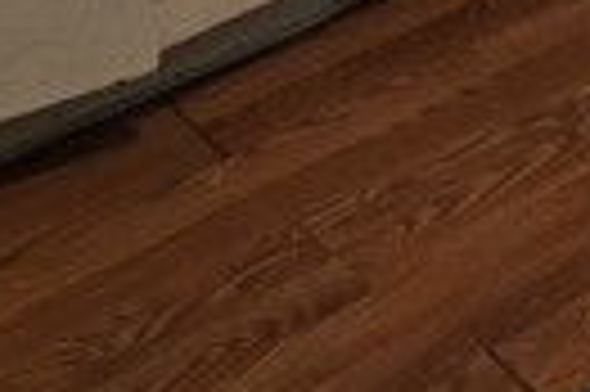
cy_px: -964
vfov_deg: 8.9
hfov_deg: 19.3
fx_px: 1735
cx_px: 320
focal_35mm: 106
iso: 200
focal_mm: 2.2
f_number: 2.2
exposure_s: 1/60
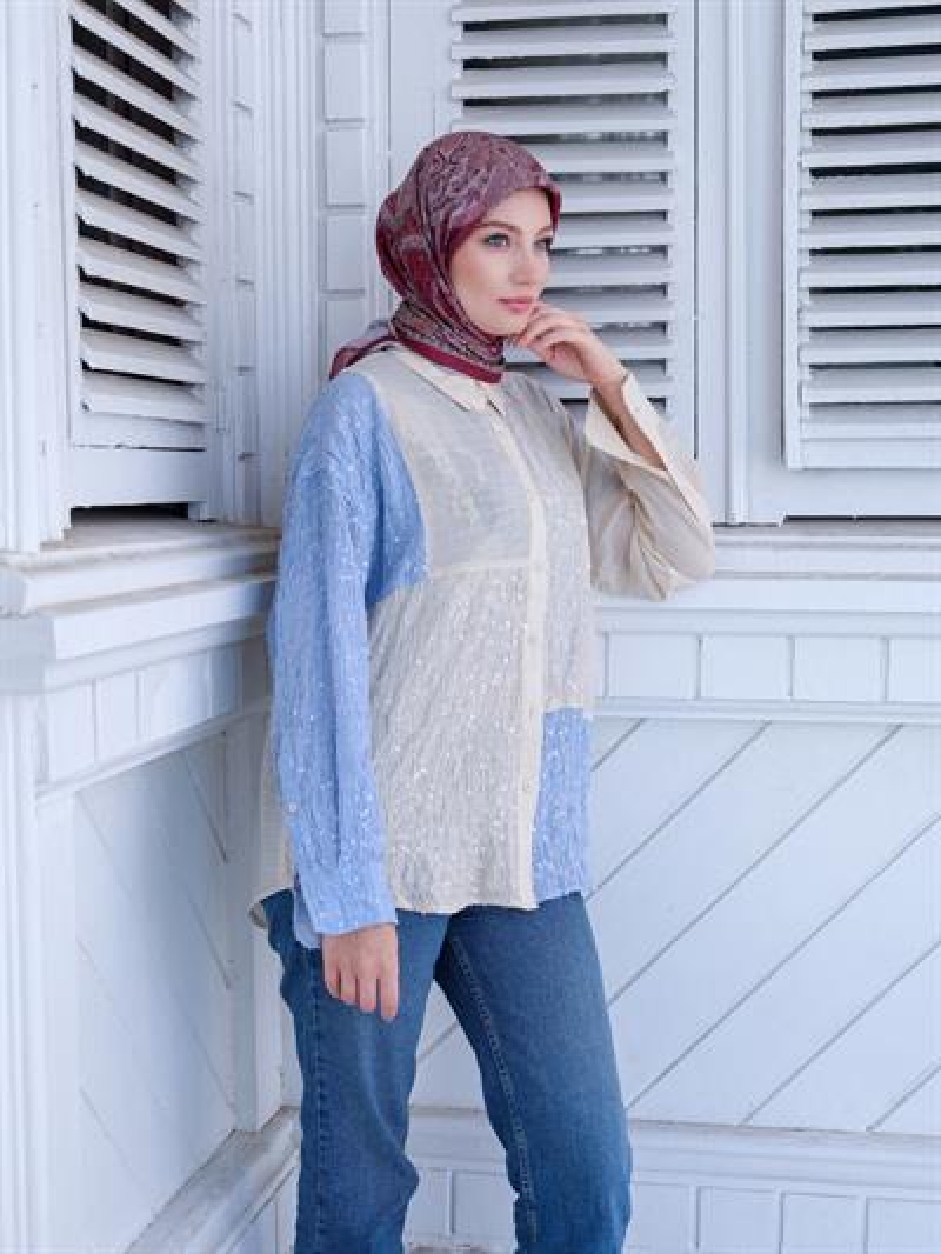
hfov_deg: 27.5
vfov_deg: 36.2
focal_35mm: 53
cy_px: 627
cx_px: 470
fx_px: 1920
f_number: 6.4
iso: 320
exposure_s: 1/140
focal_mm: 67.6
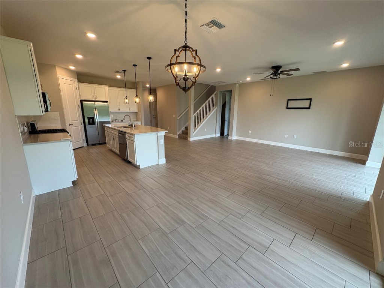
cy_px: 144
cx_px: 192
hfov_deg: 102.1
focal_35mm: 14
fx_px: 155
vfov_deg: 85.7
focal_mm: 2.22
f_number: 2.2
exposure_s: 1/120
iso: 125
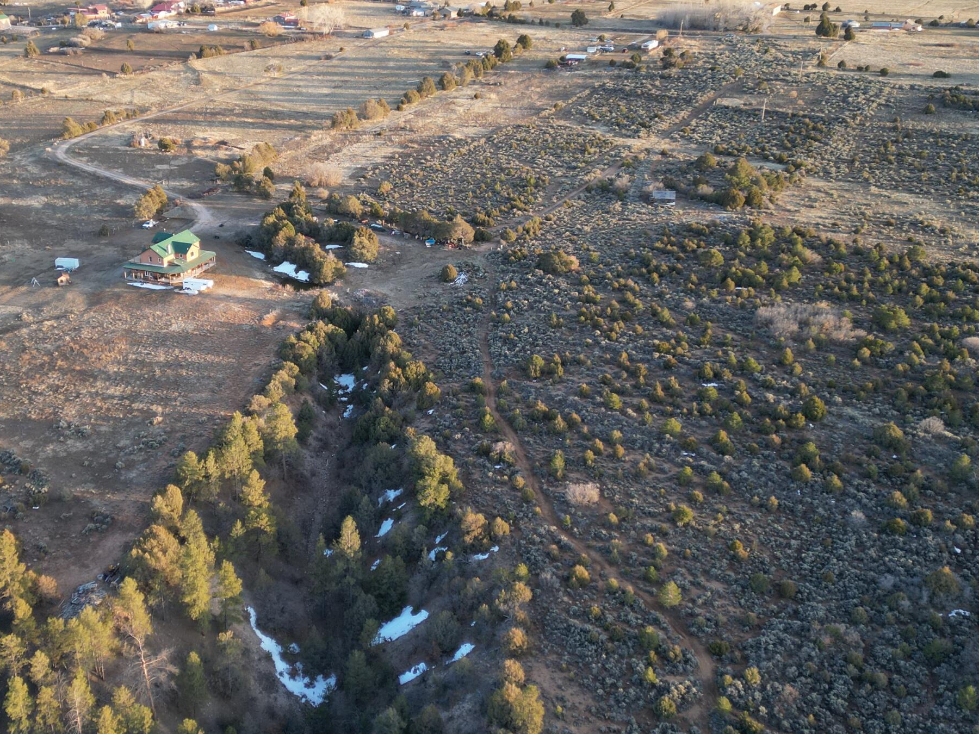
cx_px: 324
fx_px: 1131
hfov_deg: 46.0
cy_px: 377
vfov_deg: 36.0
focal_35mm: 40
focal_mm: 6.72
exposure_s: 1/180
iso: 120
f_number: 1.7
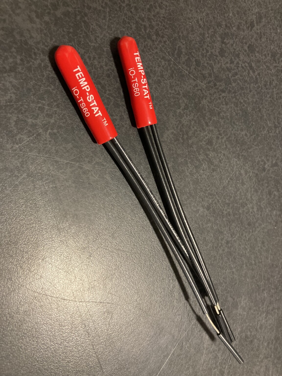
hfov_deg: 49.7
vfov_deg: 63.4
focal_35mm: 28
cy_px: 188
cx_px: 141
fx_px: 304
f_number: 1.8
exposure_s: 1/40
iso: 320
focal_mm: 3.99
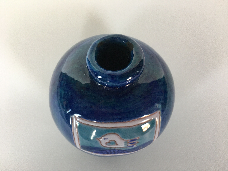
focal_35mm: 29
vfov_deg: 48.2
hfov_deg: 61.7
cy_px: 86
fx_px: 191
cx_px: 114
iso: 50
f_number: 2.2
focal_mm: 4.15
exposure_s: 1/33
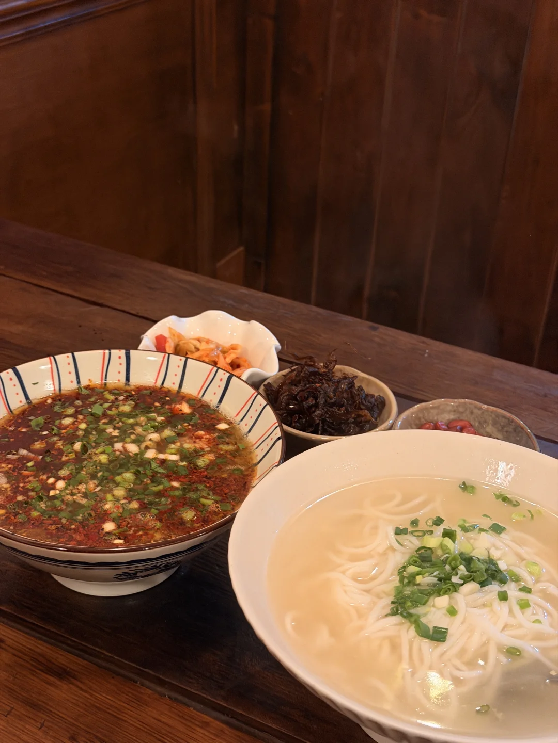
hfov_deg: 30.3
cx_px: 279
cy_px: 372
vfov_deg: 39.7
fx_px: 1032
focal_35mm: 48
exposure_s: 1/33
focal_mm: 6.76
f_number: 1.78
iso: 320
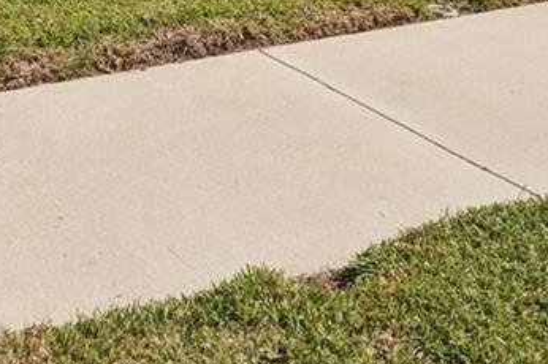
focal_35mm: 74
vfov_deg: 15.4
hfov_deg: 26.4
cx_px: 43
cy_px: -328
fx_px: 1125
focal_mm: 16
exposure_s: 1/1250
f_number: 8
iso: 400
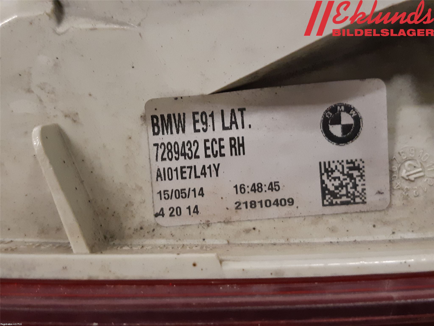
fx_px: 326
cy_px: 163
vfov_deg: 53.1
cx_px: 217
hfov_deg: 67.3
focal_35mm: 26
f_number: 1.7
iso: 320
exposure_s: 1/50
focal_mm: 3.93
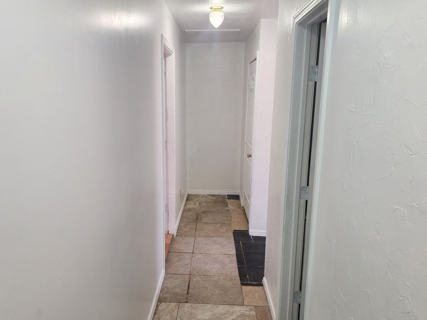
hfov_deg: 63.1
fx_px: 345
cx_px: 180
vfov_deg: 49.7
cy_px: 177
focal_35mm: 28
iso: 200
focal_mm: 6.4
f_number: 1.8
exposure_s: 1/60
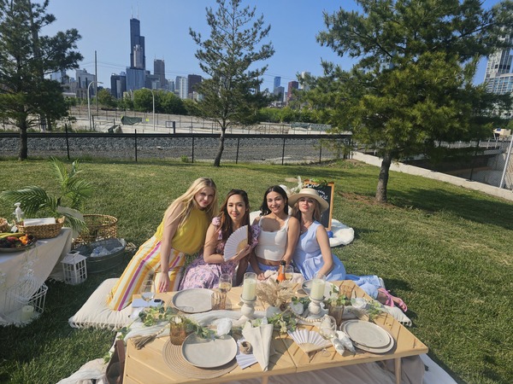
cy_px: 192
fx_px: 341
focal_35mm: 23
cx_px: 256
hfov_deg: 73.9
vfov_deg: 58.9
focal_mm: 6.3
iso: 10
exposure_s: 1/1709
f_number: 1.7
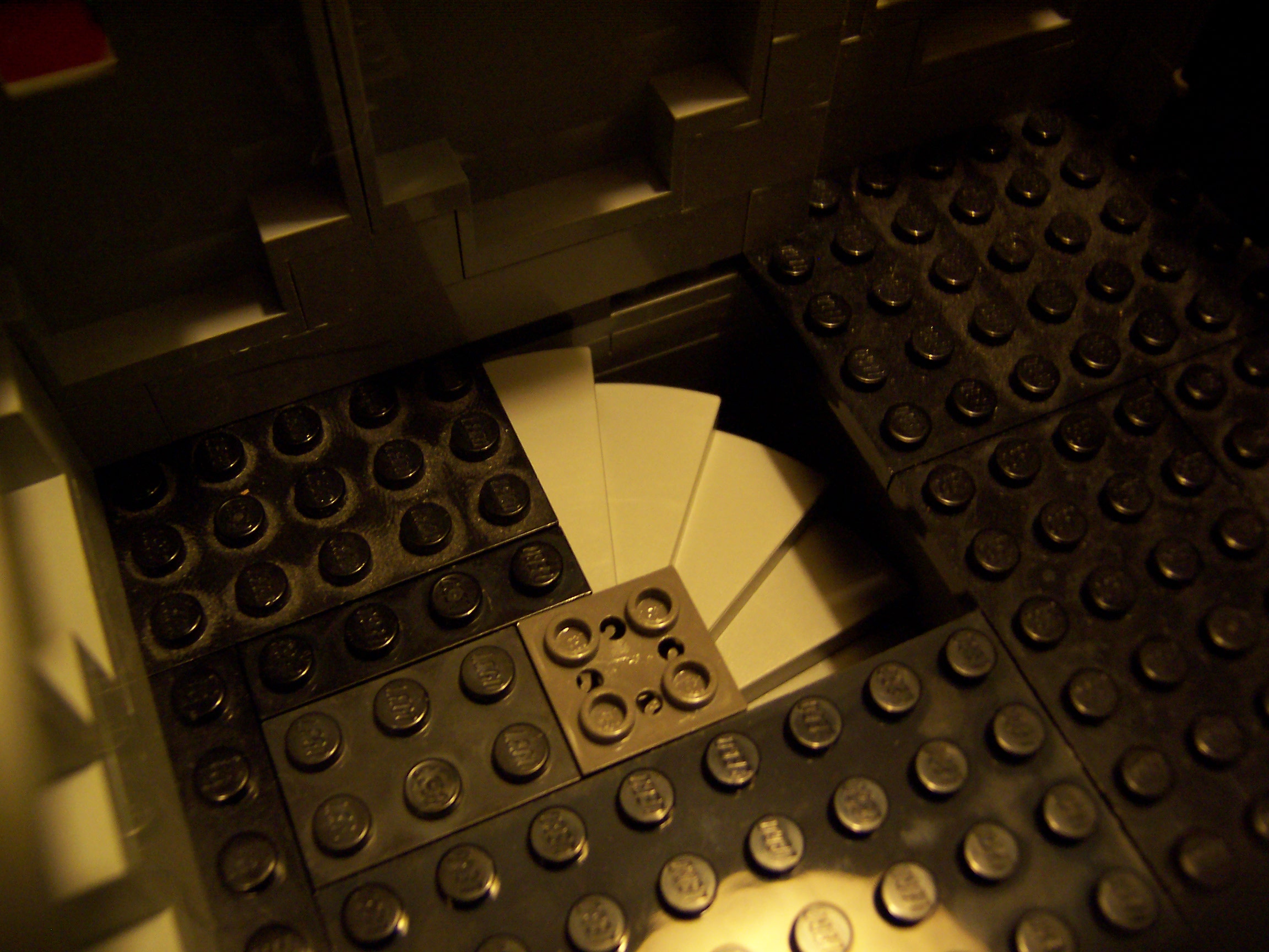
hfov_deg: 55.4
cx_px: 634
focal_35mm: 33
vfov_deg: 42.9
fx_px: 1210
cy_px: 476
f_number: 2.8
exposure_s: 1/8
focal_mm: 5.5
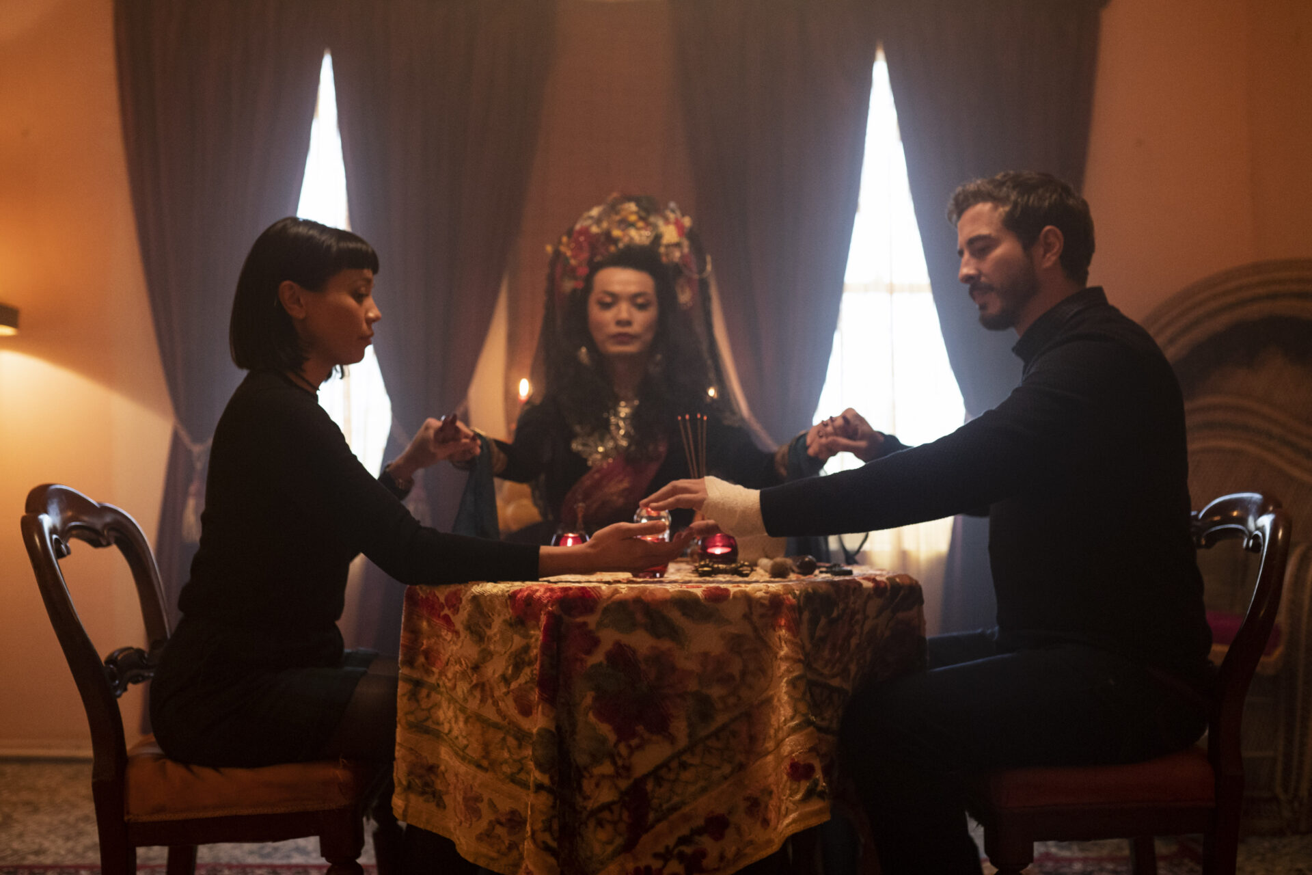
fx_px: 1275
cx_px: 656
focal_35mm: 35
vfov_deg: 37.9
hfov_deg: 54.4
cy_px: 438
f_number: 2.5
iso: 3200
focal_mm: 35
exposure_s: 1/100
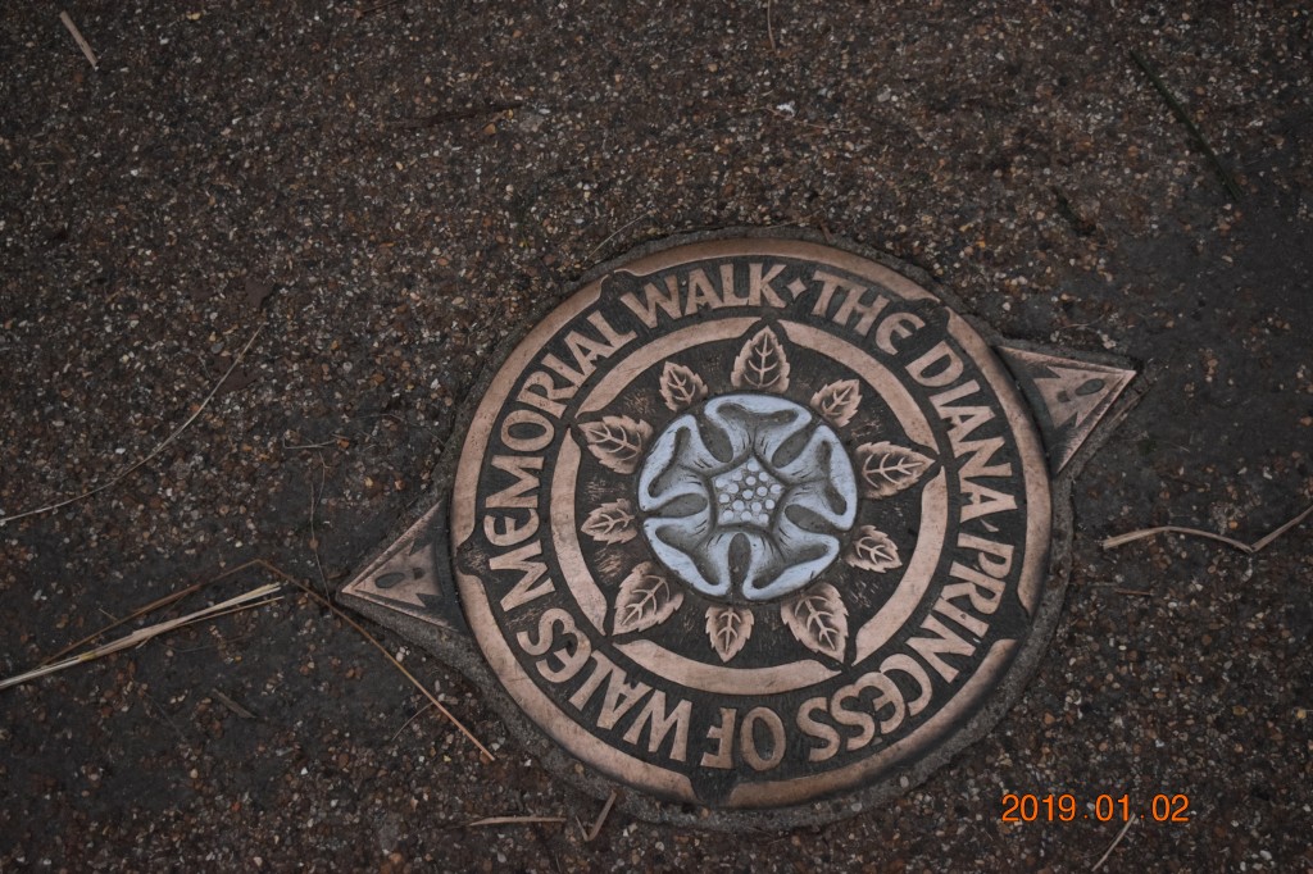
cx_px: 656
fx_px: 1641
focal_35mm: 45
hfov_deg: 43.6
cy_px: 437
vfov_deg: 29.8
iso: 6400
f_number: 4.2
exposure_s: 1/30
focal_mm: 30
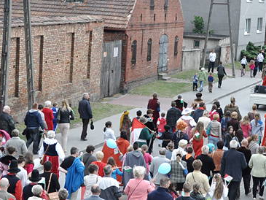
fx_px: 723
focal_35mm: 94
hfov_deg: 20.8
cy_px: 124
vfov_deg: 15.7
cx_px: 178
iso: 1250
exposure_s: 1/400
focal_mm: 28
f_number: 10
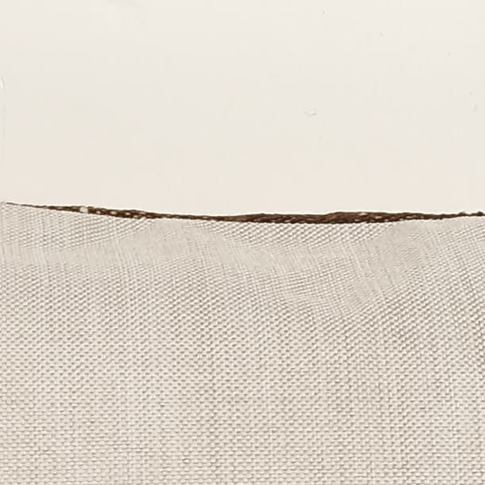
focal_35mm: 277
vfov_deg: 6.3
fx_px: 4391
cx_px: -594
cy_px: 602
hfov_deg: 6.1
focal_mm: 21.4
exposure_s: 1/160
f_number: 13
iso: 80
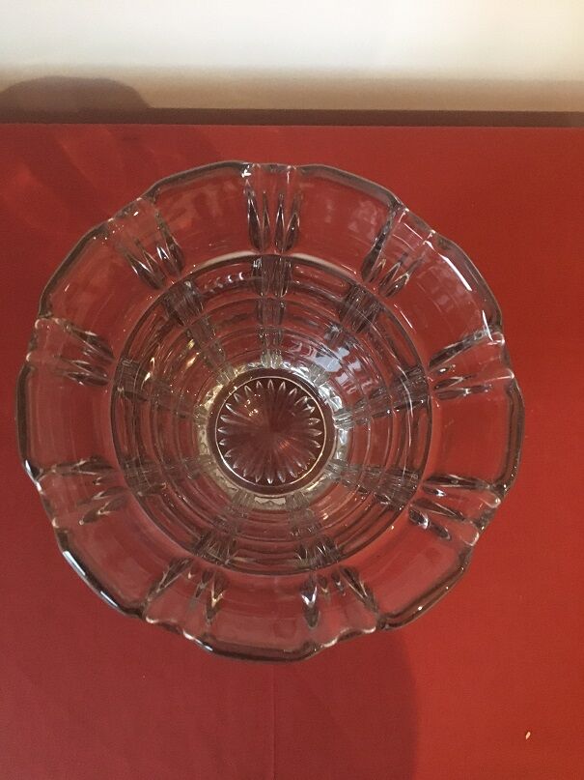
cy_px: 390
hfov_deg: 48.2
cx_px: 292
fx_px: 653
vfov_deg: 61.7
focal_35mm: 29
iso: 320
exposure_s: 1/17
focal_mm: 4.15
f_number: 2.2
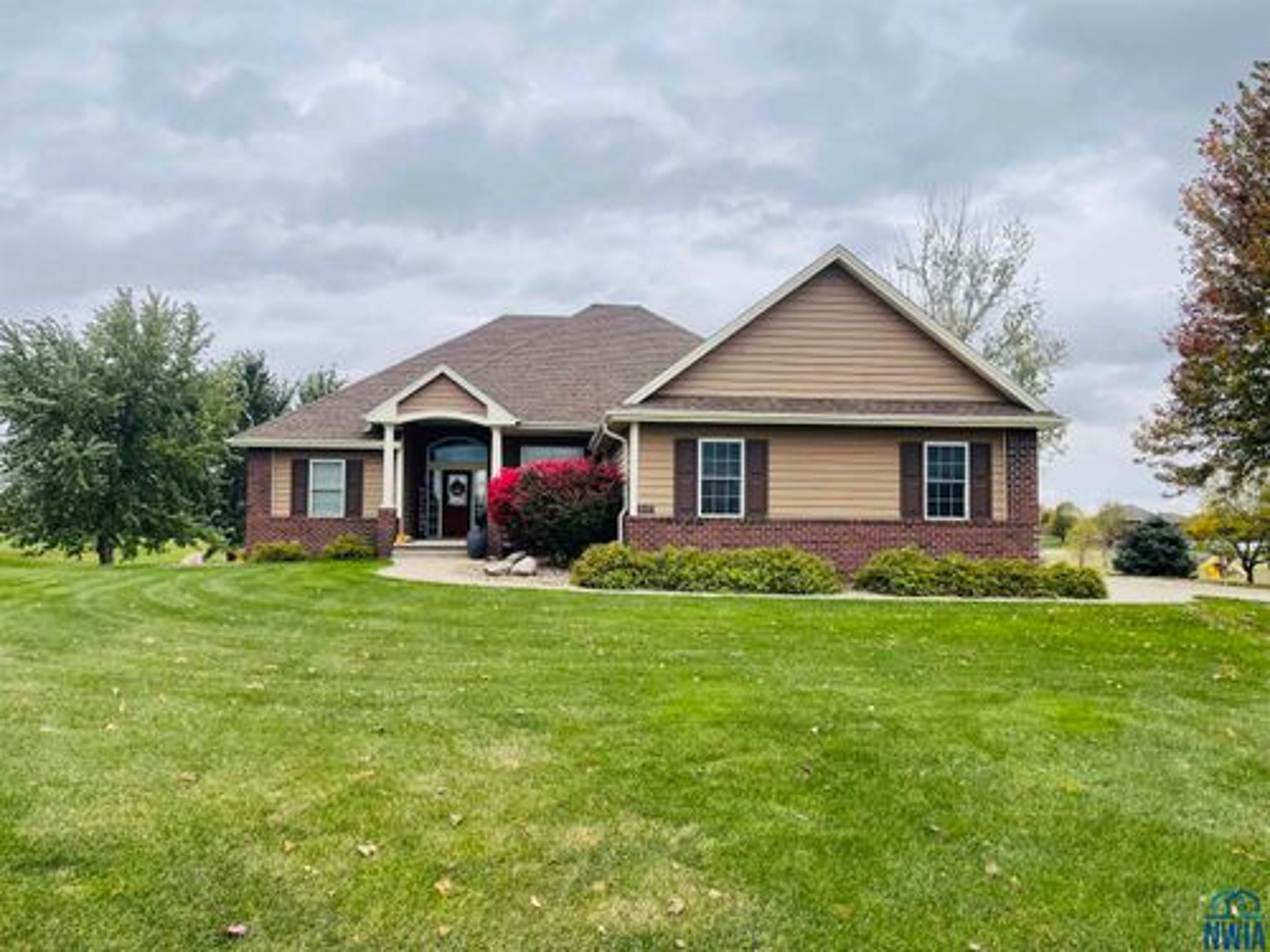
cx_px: 635
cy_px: 476
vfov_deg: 54.9
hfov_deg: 69.4
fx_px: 917
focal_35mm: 25
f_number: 1.6
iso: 32
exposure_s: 1/1767
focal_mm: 5.1
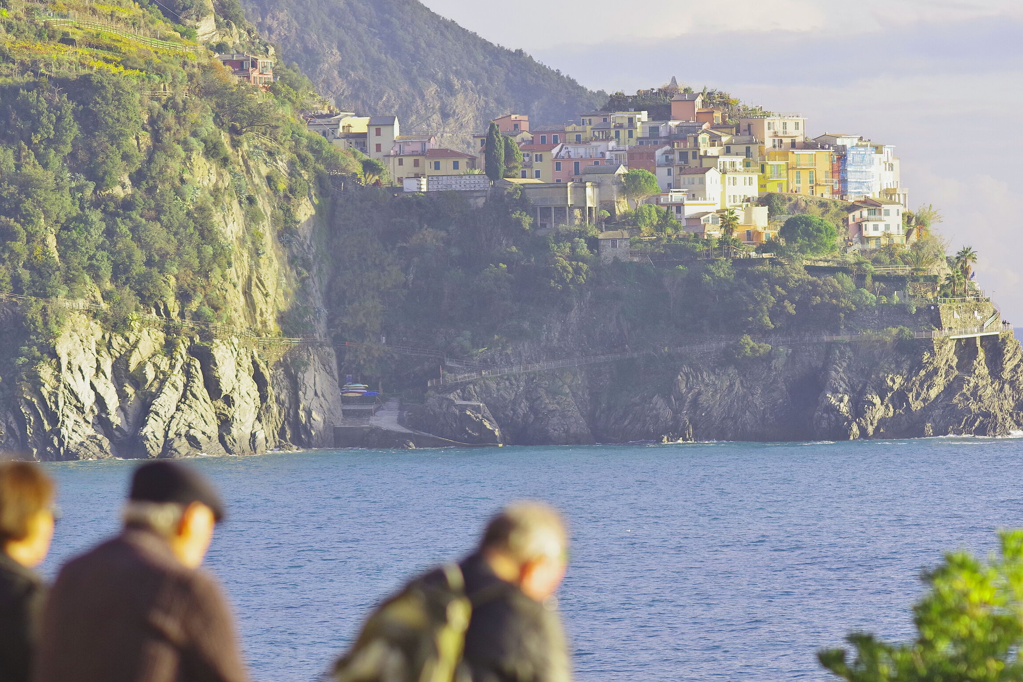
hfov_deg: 6.6
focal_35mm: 311
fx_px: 8836
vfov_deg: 4.4
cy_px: 334
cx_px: 497
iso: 400
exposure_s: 1/640
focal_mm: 200
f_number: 5
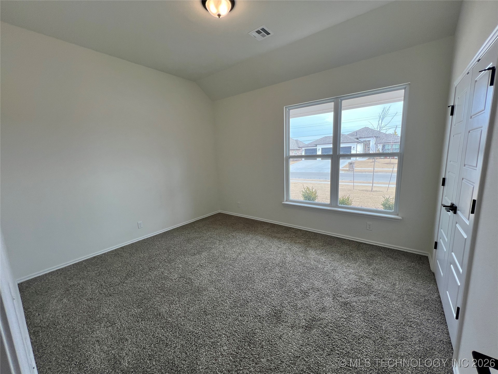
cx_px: 249
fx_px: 187
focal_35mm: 13
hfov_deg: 106.2
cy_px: 187
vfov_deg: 89.9
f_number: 1.8
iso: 40
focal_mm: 1.57
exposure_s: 1/120
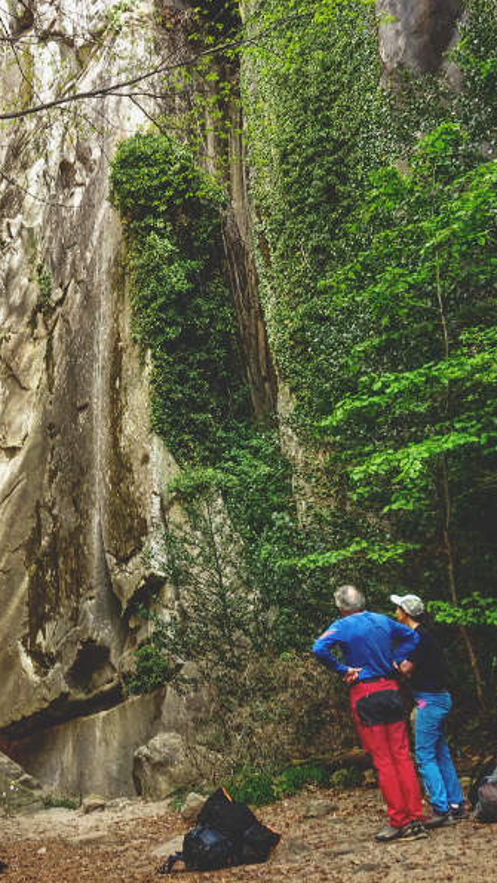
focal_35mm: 38
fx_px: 890
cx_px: 24
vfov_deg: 52.8
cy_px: 442
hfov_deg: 29.5
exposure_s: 1/160
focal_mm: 8.8
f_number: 8
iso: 800
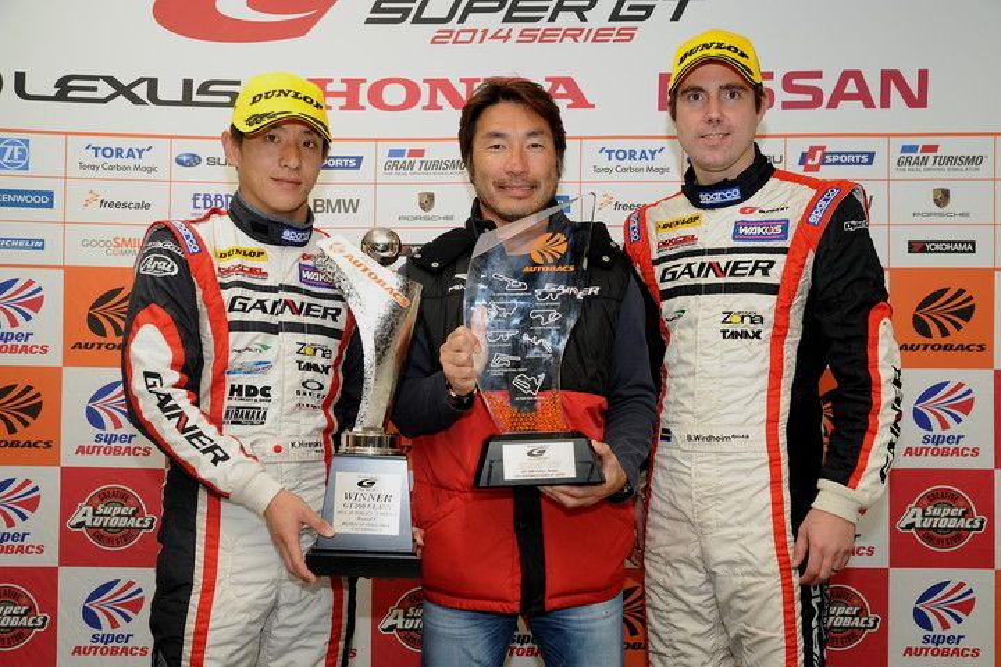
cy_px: 334
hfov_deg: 50.7
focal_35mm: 38
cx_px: 500
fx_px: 1057
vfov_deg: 35.1
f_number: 5.6
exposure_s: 1/60
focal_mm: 38
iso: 400
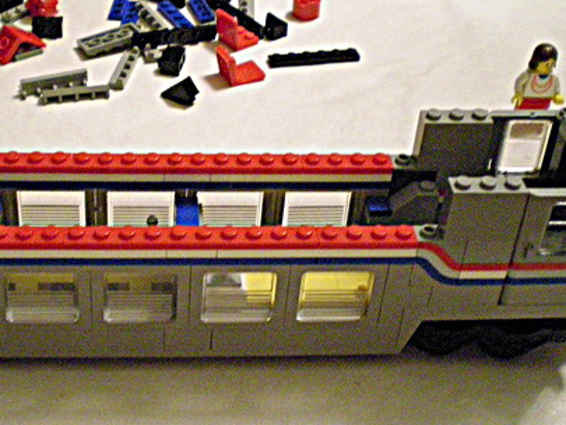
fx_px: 981
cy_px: 169
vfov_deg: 24.4
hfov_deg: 31.9
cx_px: 191
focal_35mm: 60
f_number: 3.1
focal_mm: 6.3
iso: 800
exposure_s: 1/39.7
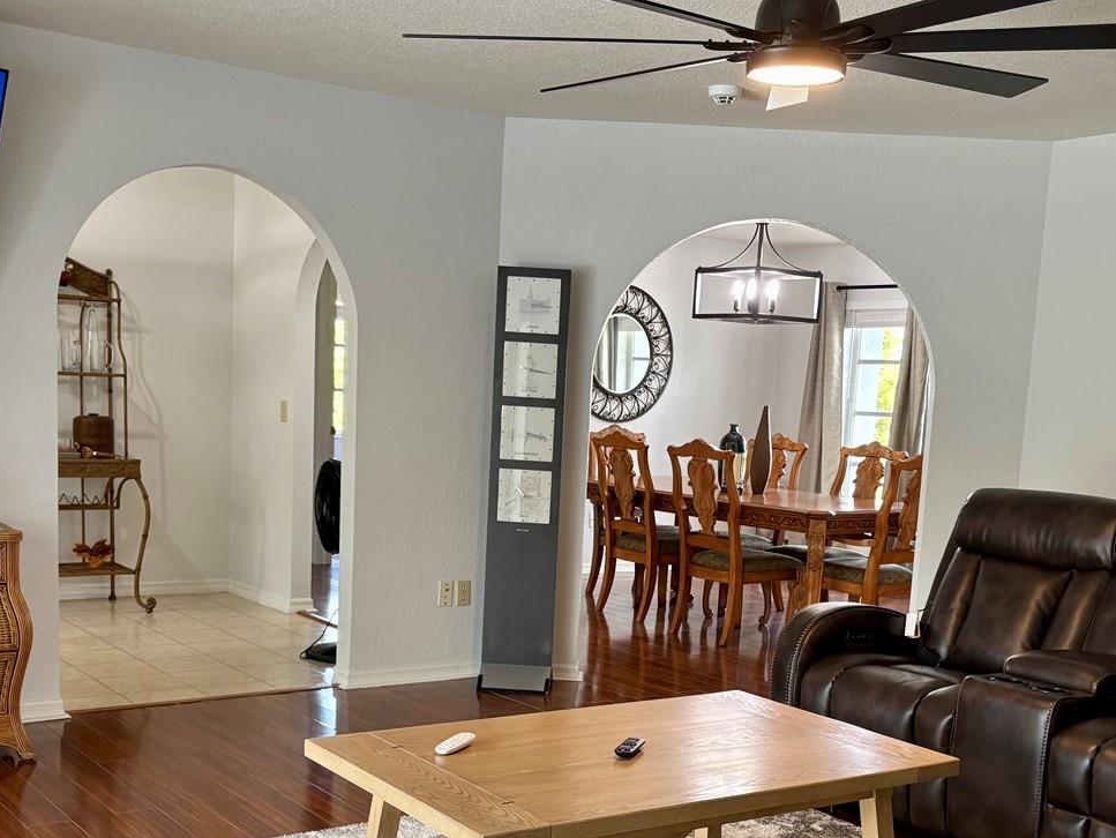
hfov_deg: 43.8
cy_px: 599
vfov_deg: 33.1
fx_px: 1387
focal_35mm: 43
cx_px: 579
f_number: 1.6
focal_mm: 5.96
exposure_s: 1/60
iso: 125
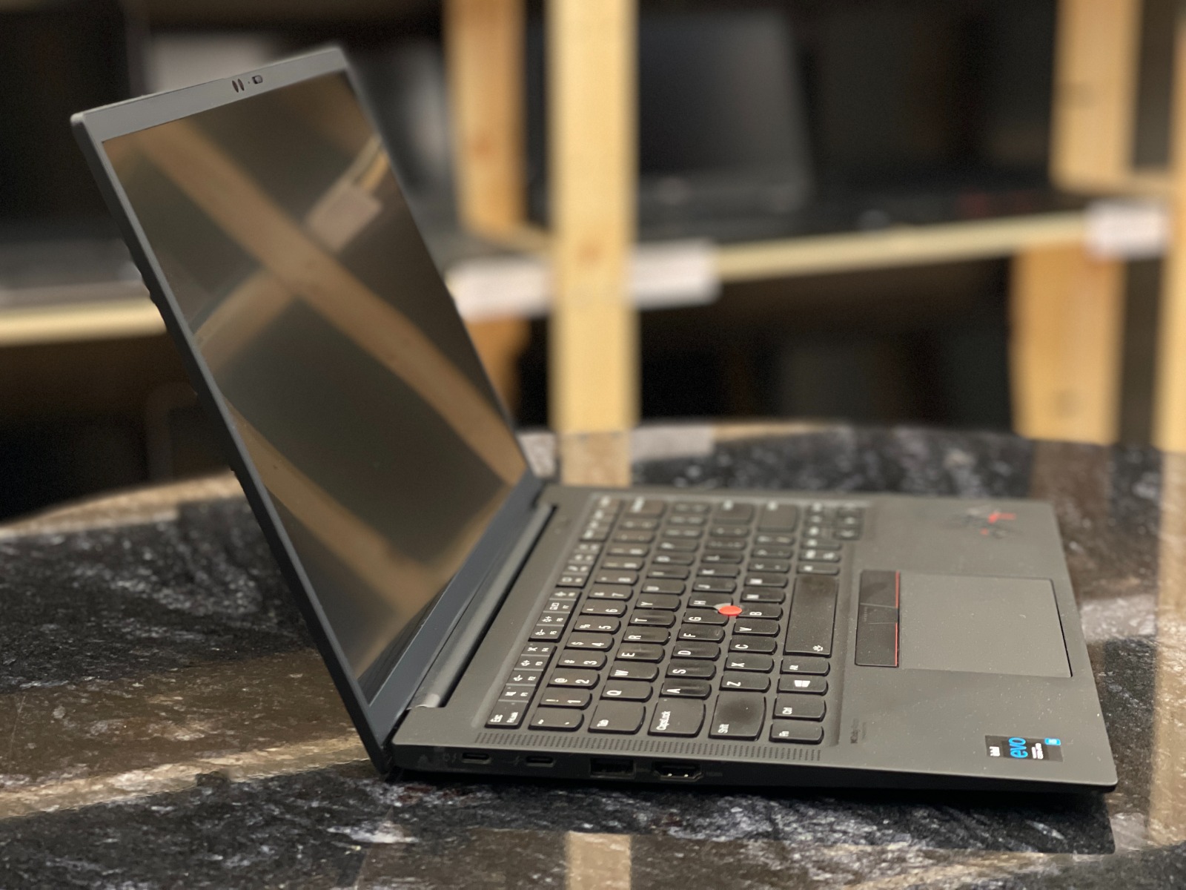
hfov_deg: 30.3
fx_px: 2193
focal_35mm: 64
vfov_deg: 22.9
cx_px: 593
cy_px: 445
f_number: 2.2
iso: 320
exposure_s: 1/40
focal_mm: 7.5
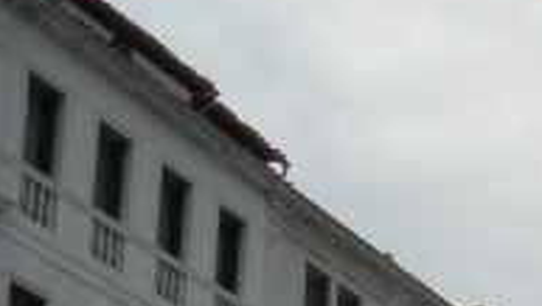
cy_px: 632
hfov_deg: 15.3
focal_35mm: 130
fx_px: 1870
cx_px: 803
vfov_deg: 8.8
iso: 160
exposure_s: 1/318
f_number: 7
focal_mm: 5.4
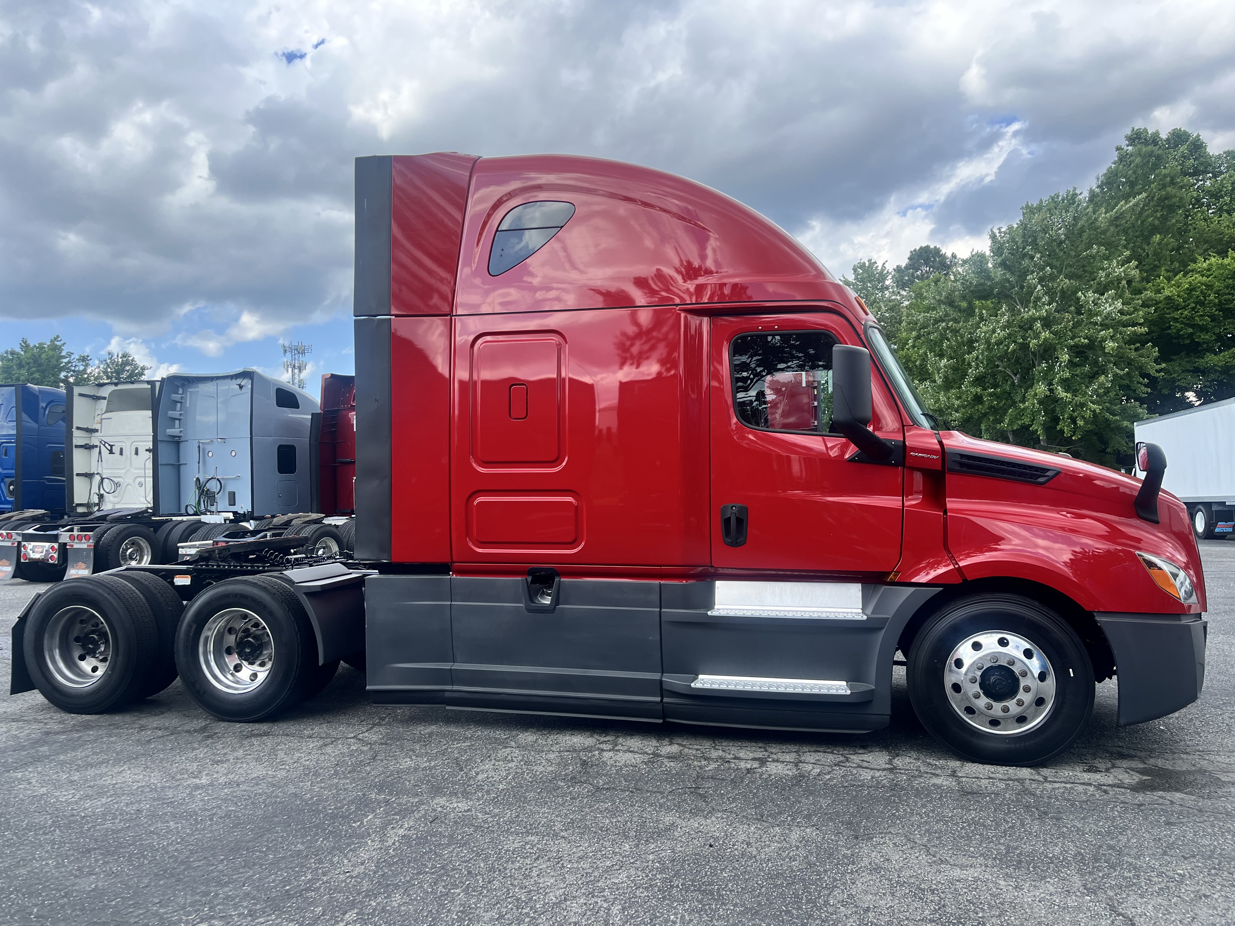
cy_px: 463
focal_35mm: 26
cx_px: 618
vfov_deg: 53.1
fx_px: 928
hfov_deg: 67.3
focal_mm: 5.1
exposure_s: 1/1279
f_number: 1.6
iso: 50
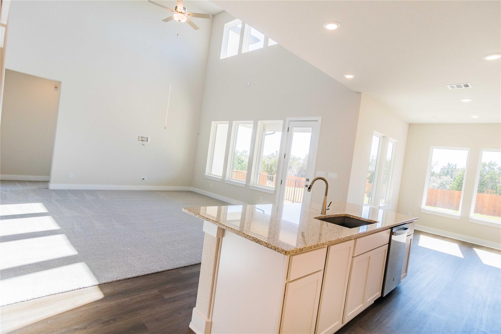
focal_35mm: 18
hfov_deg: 90.0
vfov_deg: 67.4
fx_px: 250
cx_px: 250
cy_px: 167
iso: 200
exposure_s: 1/250
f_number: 6.3
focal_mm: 12
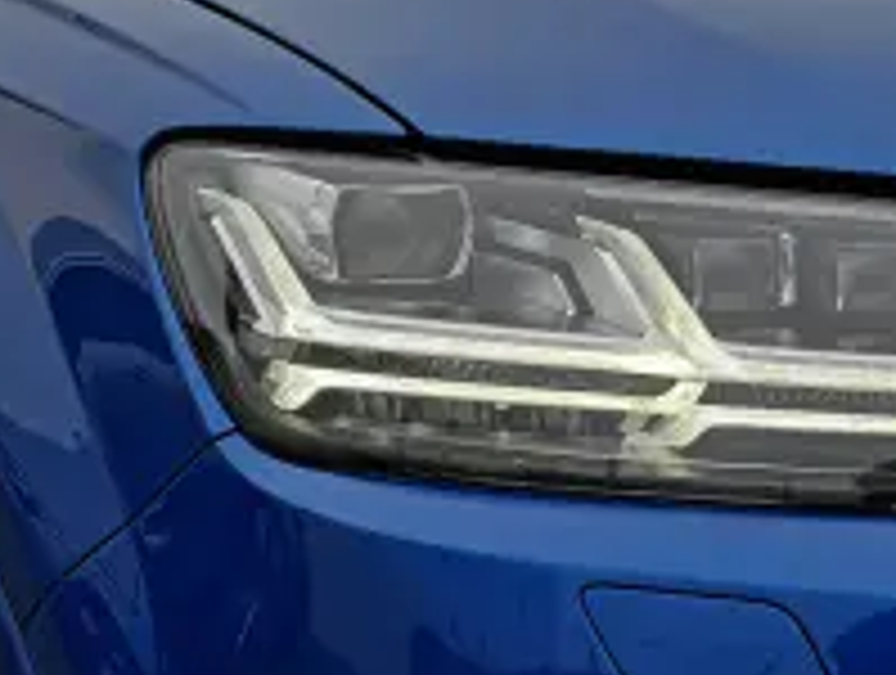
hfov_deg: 15.0
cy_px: 360
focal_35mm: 130
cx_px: 765
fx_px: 3371
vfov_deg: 11.4
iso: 64
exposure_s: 1/190
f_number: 2.6
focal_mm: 15.38
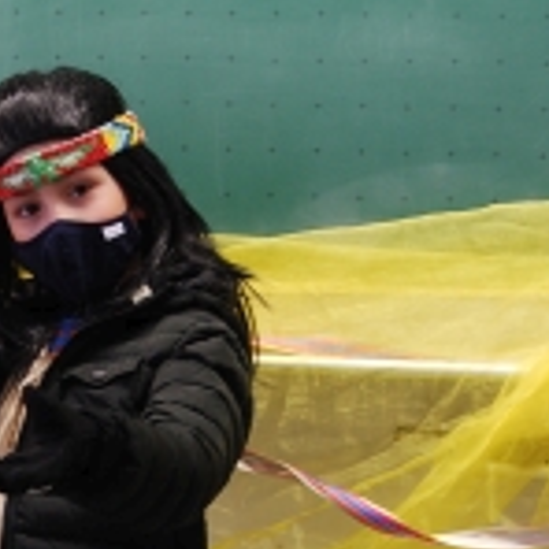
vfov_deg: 10.0
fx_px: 3127
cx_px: 28
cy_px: 556
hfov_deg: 10.0
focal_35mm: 174
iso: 360
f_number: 5.3
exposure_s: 1/30
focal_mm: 45
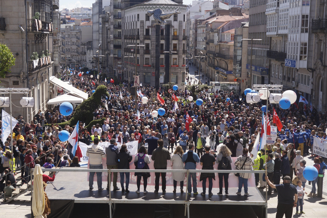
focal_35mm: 60
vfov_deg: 22.6
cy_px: 109
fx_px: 545
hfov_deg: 33.4
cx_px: 164
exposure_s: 1/400
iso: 200
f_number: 6.3
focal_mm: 40
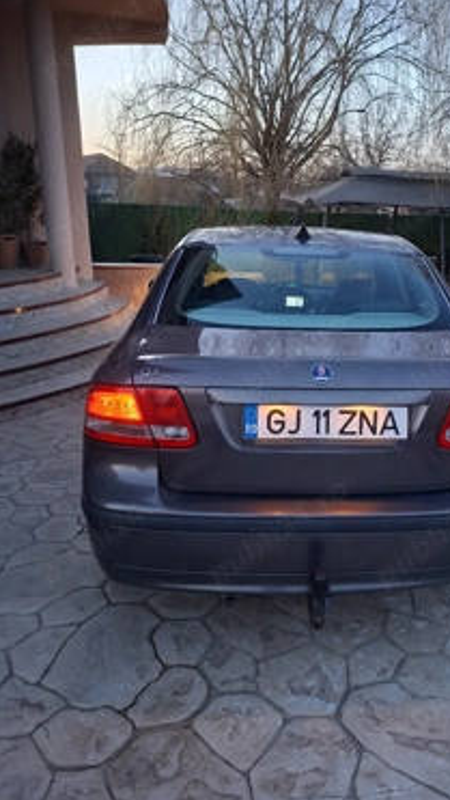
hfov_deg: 42.0
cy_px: 390
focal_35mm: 27
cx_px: 321
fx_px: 572
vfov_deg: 69.8
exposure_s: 1/25
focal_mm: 5.54
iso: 500
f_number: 1.8
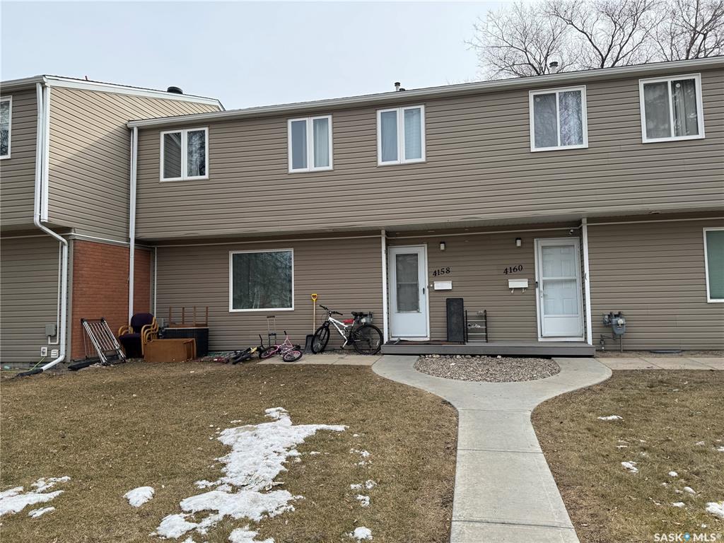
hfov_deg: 71.6
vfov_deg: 56.8
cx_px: 362
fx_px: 502
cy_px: 272
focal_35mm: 24
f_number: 1.78
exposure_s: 1/1767
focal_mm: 6.76
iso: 80
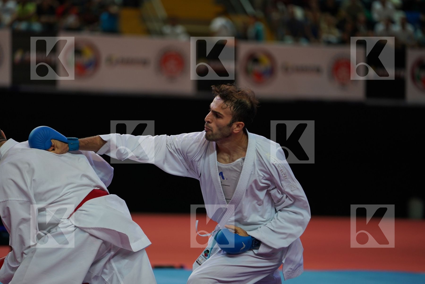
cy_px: 142
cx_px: 212
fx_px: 1936
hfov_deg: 12.5
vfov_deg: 8.4
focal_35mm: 164
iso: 640
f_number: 2.8
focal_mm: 164
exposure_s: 1/1000
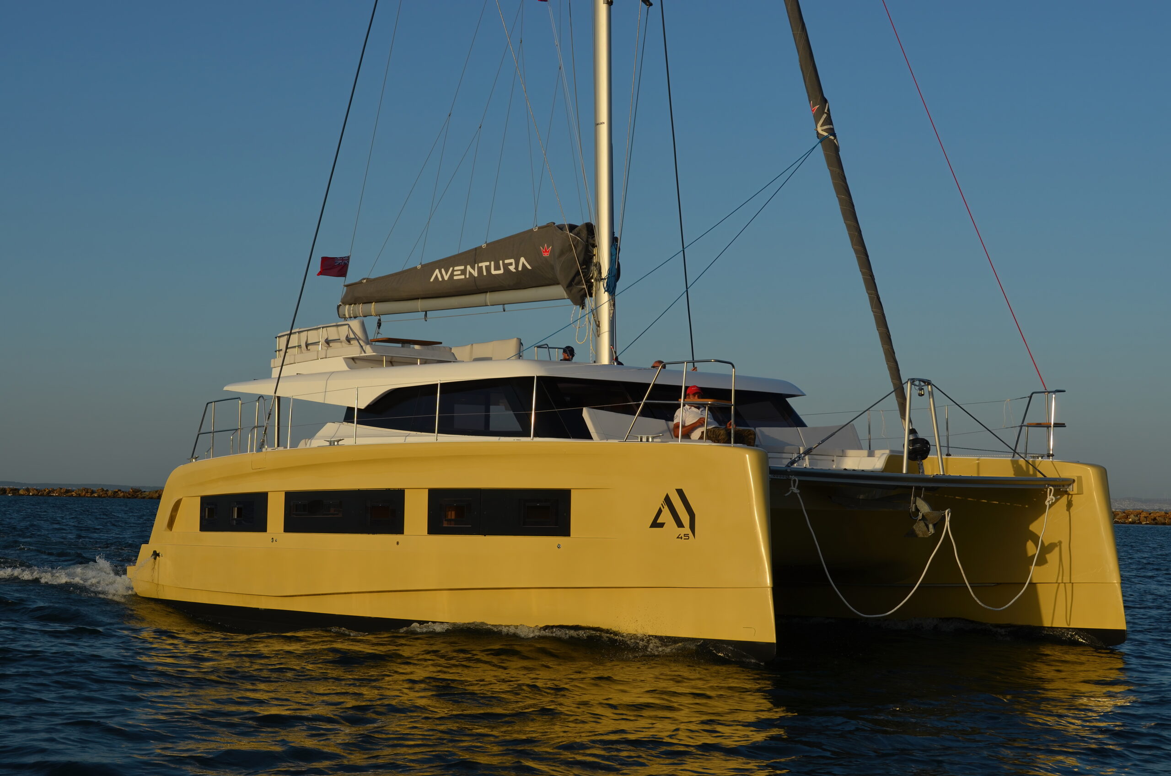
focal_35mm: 54
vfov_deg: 25.0
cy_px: 388
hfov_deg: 36.9
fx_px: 1753
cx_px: 586
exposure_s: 1/320
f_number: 9
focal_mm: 36
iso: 100
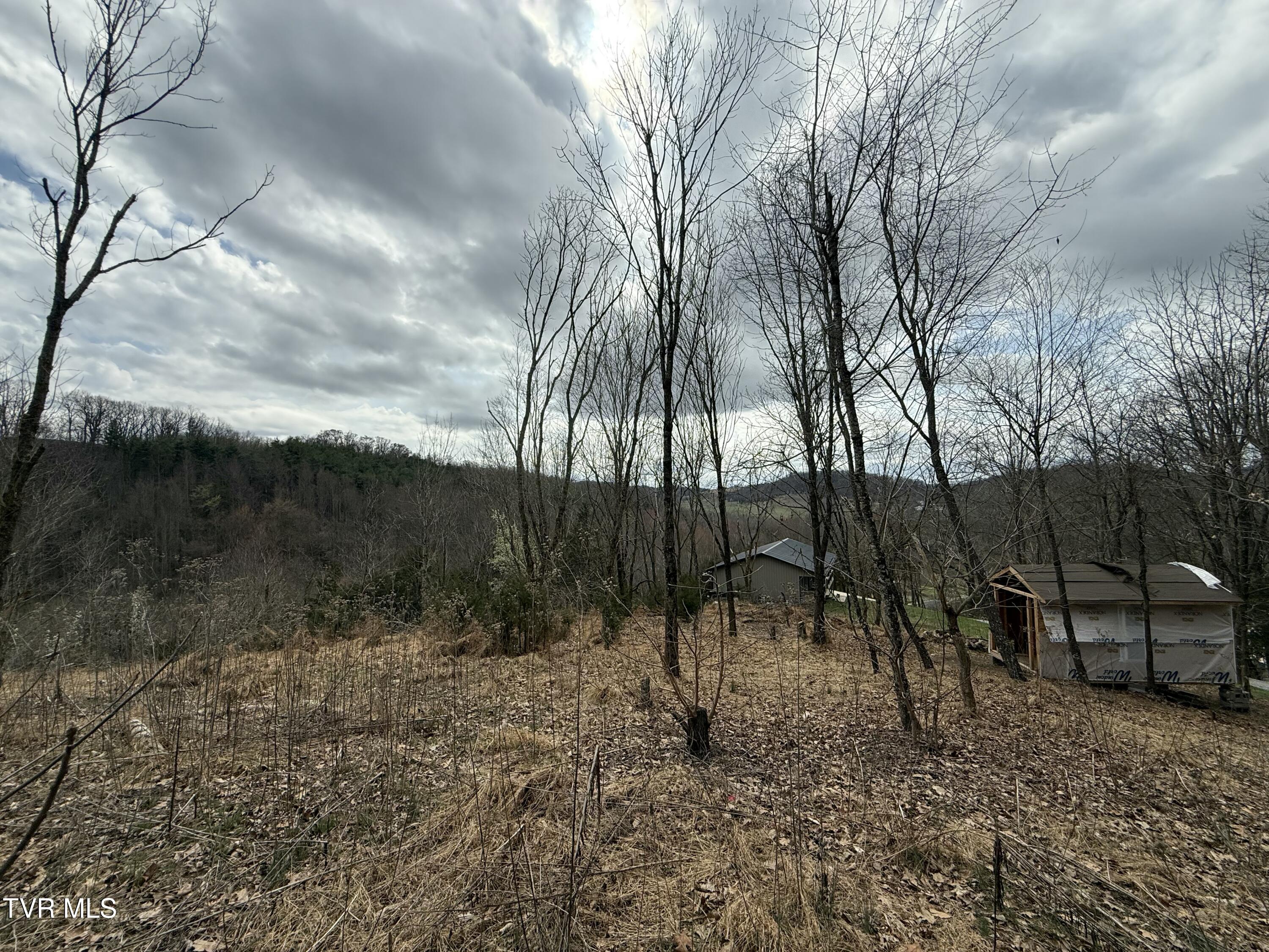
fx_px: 513
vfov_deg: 85.7
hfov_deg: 102.1
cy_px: 476
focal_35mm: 14
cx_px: 634
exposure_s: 1/3891
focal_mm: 2.22
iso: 50
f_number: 2.2
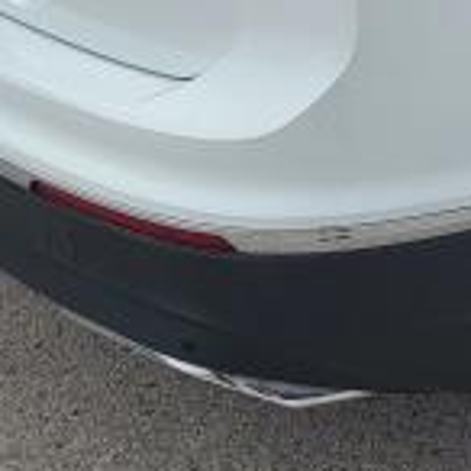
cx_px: 697
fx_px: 1555
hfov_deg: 15.9
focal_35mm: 101
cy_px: -129
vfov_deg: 16.4
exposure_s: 1/724
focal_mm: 5.4
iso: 40
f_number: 1.8
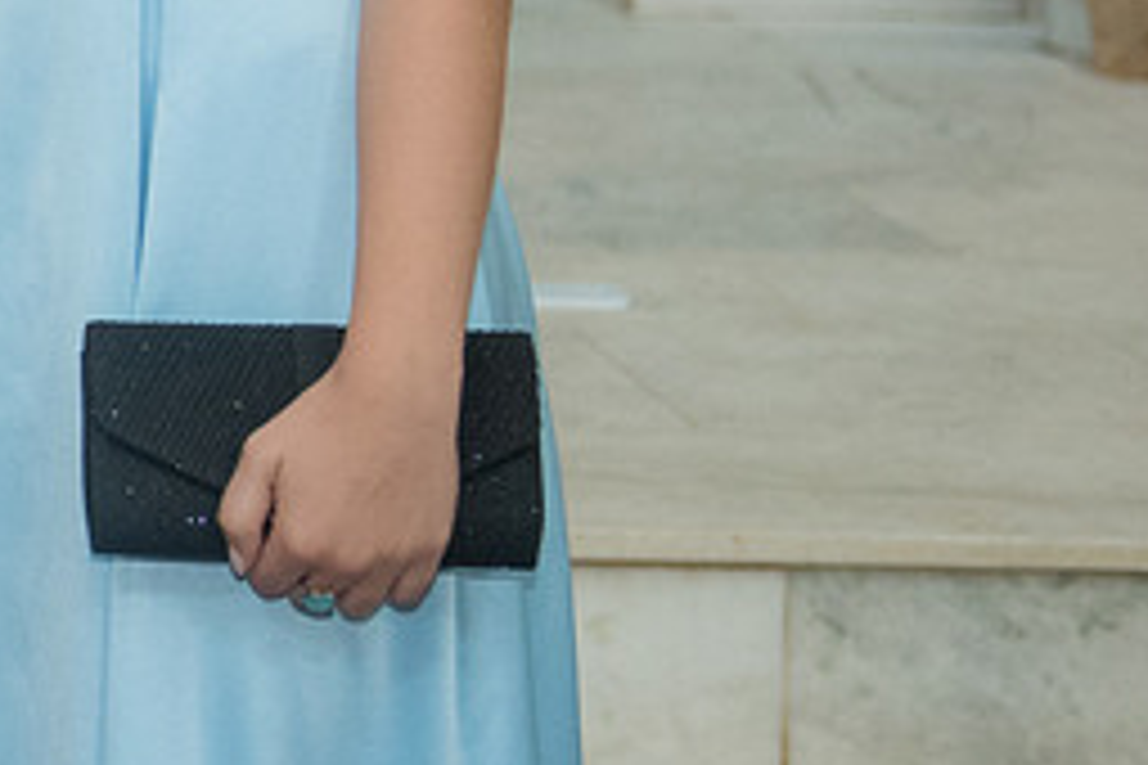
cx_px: -1175
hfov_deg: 8.6
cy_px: -578
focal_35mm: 226
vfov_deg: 6.0
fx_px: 7206
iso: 1600
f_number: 2.8
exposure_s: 1/125
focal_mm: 48
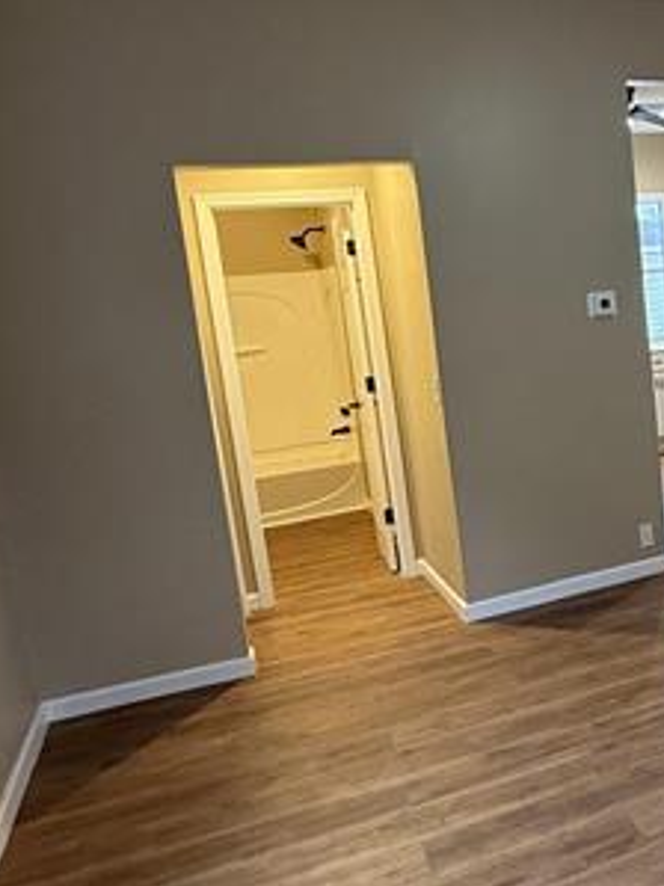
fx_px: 921
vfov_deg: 51.4
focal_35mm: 36
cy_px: 421
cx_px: 682
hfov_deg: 35.4
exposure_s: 1/60
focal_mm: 2.22
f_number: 2.2
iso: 320
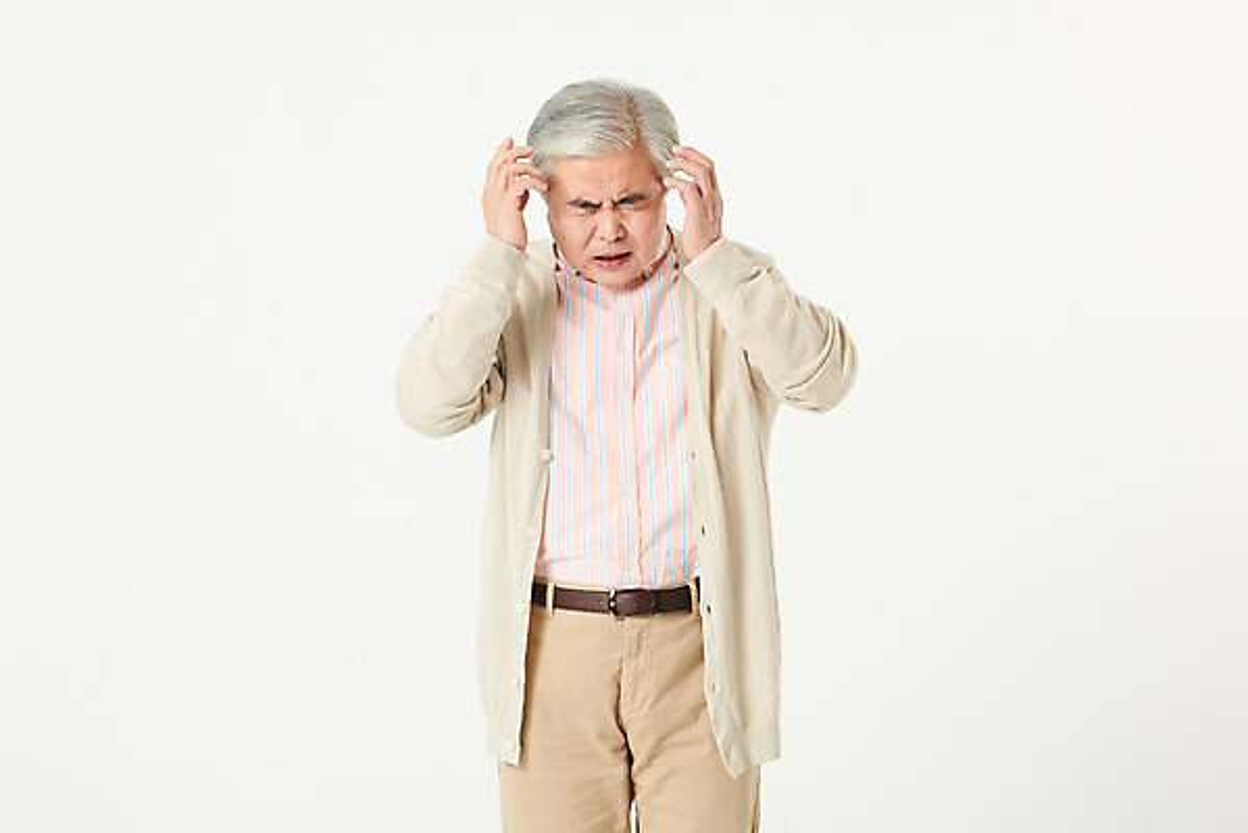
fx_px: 3884
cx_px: 624
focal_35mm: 112
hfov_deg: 18.3
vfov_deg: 12.2
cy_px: 416
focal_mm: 112
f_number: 11
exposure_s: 1/125
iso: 100
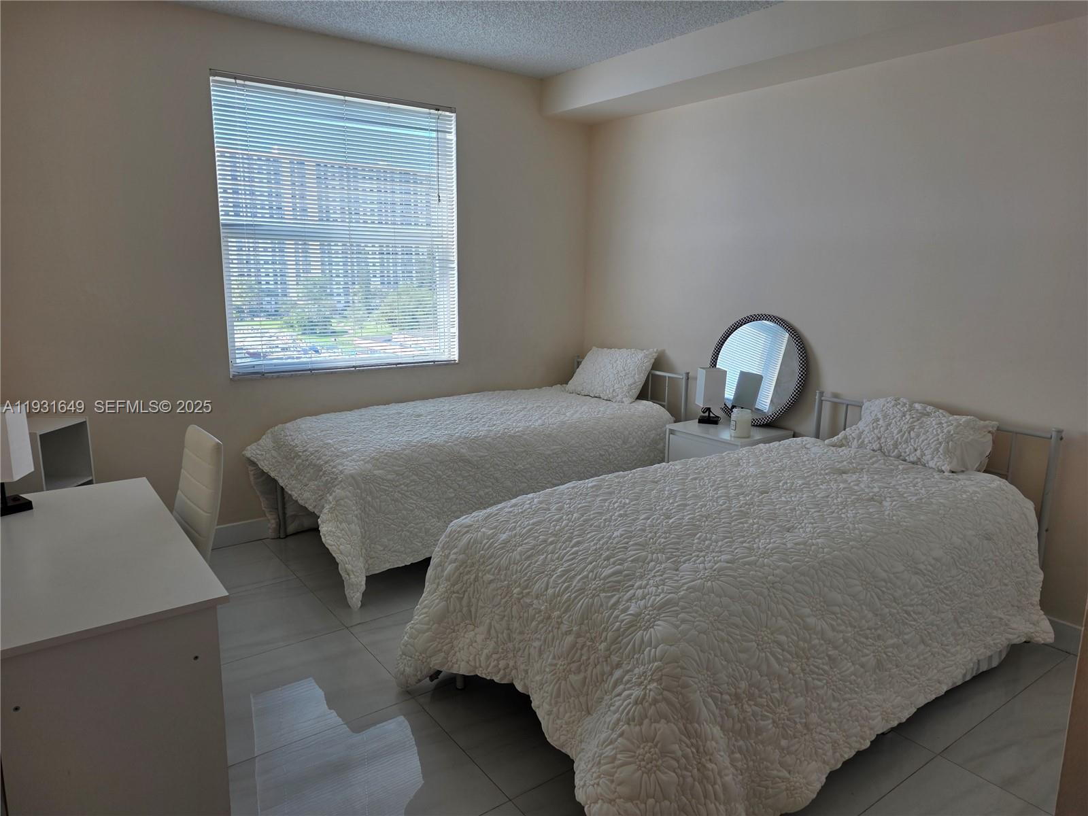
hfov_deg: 73.9
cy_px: 408
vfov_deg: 58.9
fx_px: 723
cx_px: 544
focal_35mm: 23
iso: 32
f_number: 1.7
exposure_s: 1/359
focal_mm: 6.25
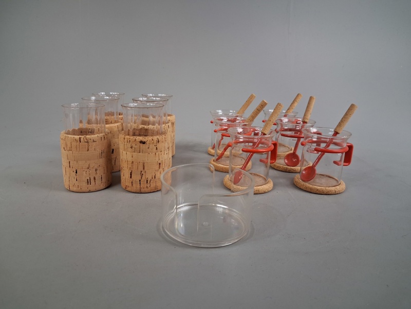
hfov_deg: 65.3
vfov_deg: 51.4
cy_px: 154
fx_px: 321
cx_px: 206
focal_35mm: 27
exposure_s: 1/50
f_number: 1.8
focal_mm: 4
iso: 250
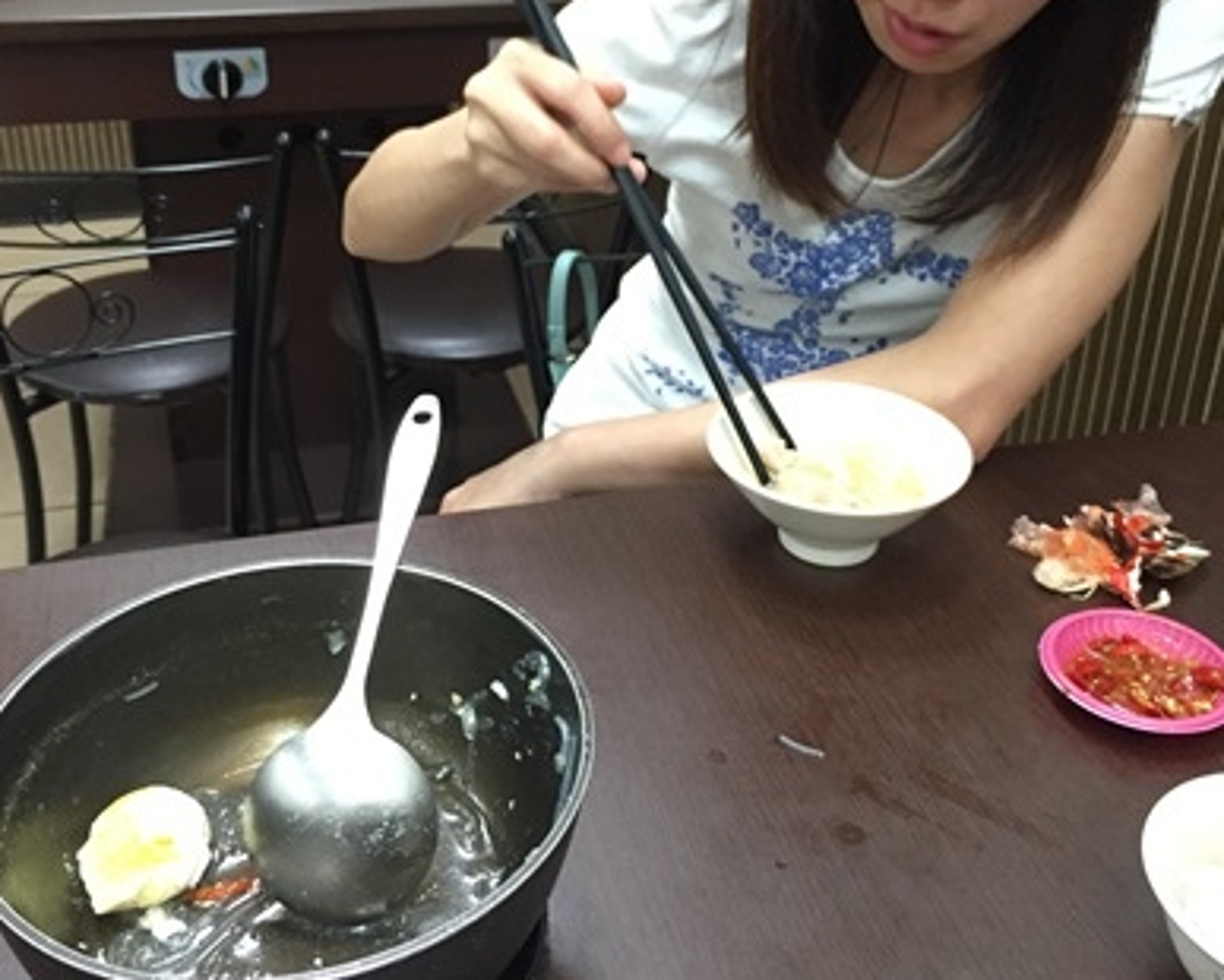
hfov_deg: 46.8
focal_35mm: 39
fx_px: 1414
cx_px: 598
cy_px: 321
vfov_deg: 37.8
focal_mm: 4.15
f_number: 2.2
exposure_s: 1/30
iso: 200
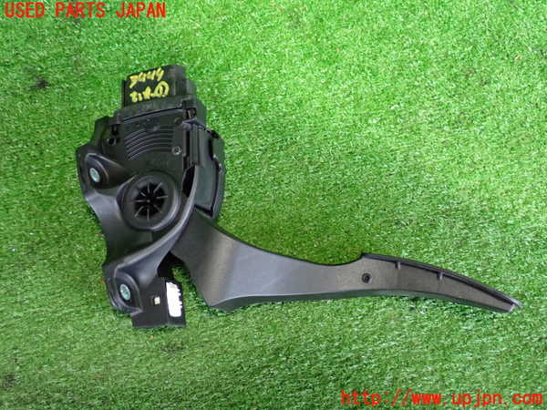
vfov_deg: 37.7
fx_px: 600
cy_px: 205
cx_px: 274
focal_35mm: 38
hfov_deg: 49.0
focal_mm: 6.83
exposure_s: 1/30
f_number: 2.7
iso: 1000
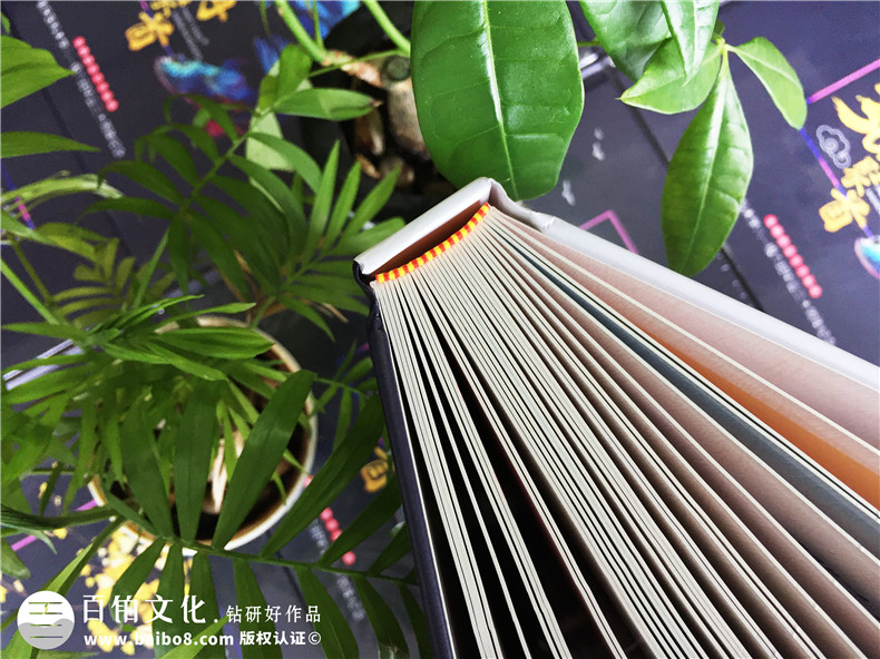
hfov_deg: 61.7
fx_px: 737
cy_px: 330
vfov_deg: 48.2
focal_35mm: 29
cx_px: 440
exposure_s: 1/33
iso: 40
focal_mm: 4.15
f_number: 2.2
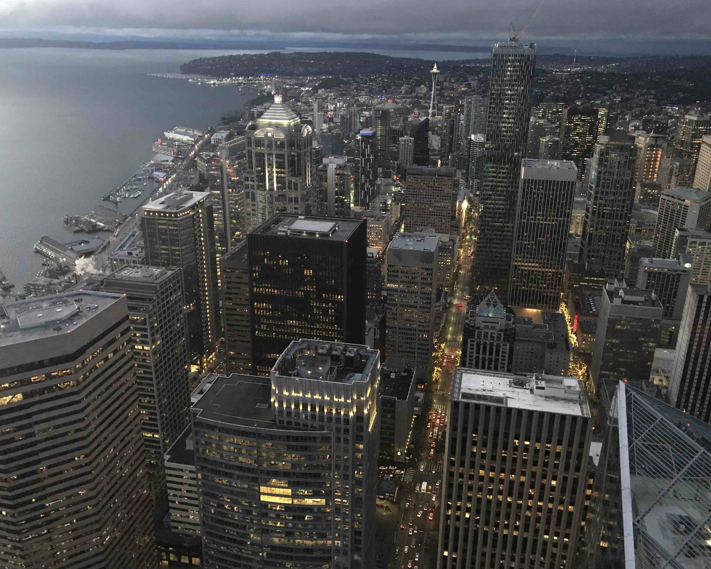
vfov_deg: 48.5
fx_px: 631
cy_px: 281
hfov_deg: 58.8
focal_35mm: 30
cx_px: 368
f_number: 1.8
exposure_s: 1/4
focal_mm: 3.99
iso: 100
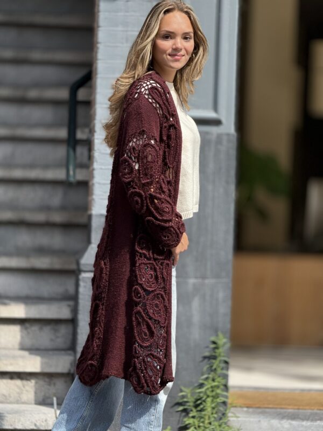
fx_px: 1493
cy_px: 216
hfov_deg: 12.3
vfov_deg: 16.4
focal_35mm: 120
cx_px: 162
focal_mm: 15.66
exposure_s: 1/707
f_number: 2.8
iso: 50
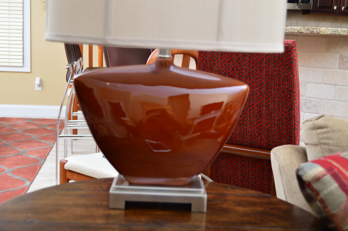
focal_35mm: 48
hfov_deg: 41.1
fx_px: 464
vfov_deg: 28.0
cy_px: 116
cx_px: 174
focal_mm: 32
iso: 200
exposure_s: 1/200
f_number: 4.5
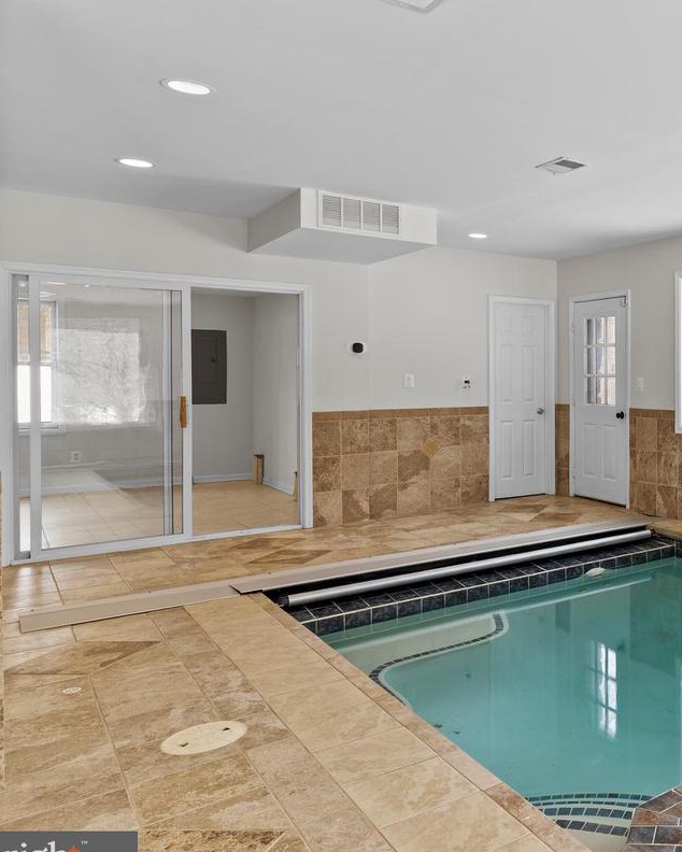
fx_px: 731
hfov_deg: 40.6
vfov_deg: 60.2
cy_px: 370
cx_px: 744
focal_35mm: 29
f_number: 9
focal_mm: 17
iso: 800
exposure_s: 1/6
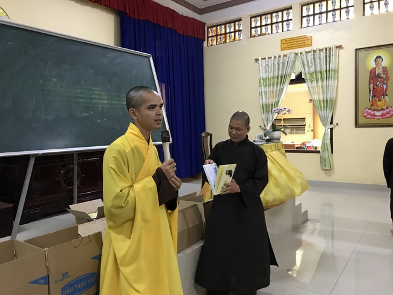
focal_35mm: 28
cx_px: 196
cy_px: 148
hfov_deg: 63.4
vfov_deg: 49.8
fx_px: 318
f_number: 1.8
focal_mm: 3.99
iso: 100
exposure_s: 1/14
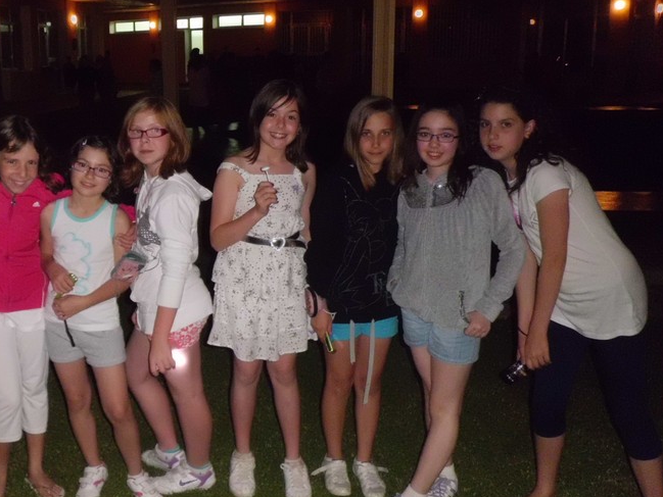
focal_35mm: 41
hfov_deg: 45.1
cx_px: 220
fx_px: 785
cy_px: 241
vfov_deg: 35.1
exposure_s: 1/60
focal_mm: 4.7
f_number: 2.8
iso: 400
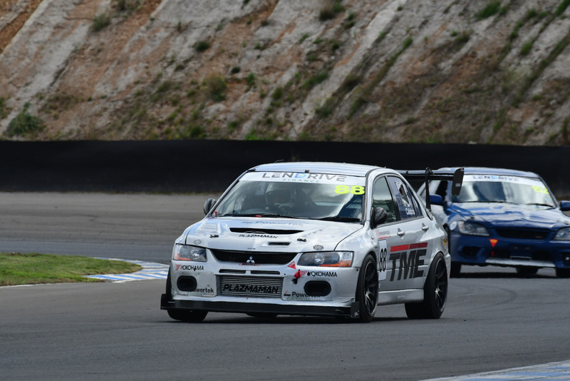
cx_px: 285
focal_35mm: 570
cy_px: 190
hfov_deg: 3.6
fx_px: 9028
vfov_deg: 2.4
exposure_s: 1/640
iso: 400
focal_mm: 380
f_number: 10
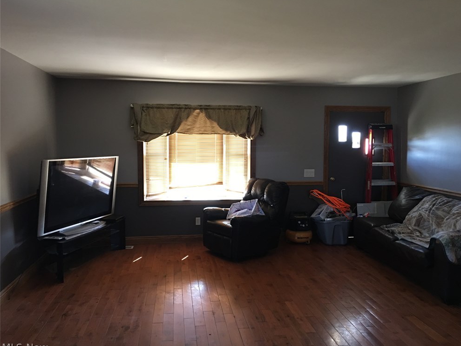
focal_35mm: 30
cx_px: 238
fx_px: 399
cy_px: 176
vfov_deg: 46.8
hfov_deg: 60.0
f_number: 2.2
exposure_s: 1/15
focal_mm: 4.15
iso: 80
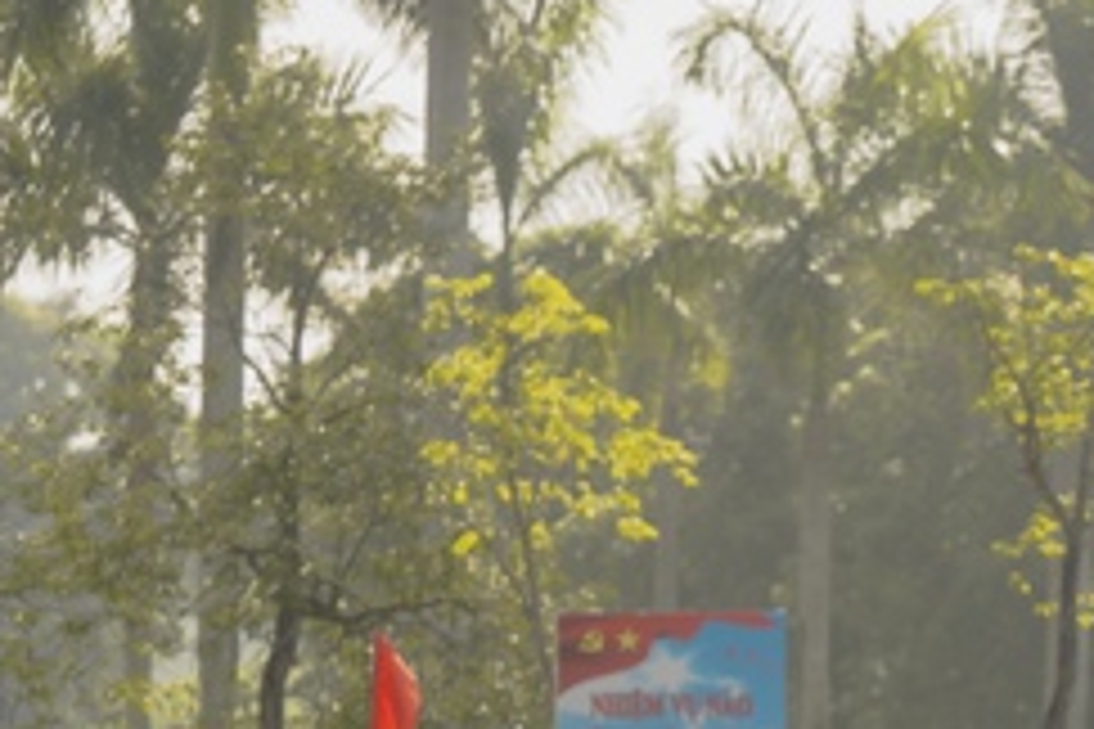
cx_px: 1153
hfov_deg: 7.1
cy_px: 772
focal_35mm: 290
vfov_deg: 4.7
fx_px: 8812
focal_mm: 110
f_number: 2.8
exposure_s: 1/2000
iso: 250
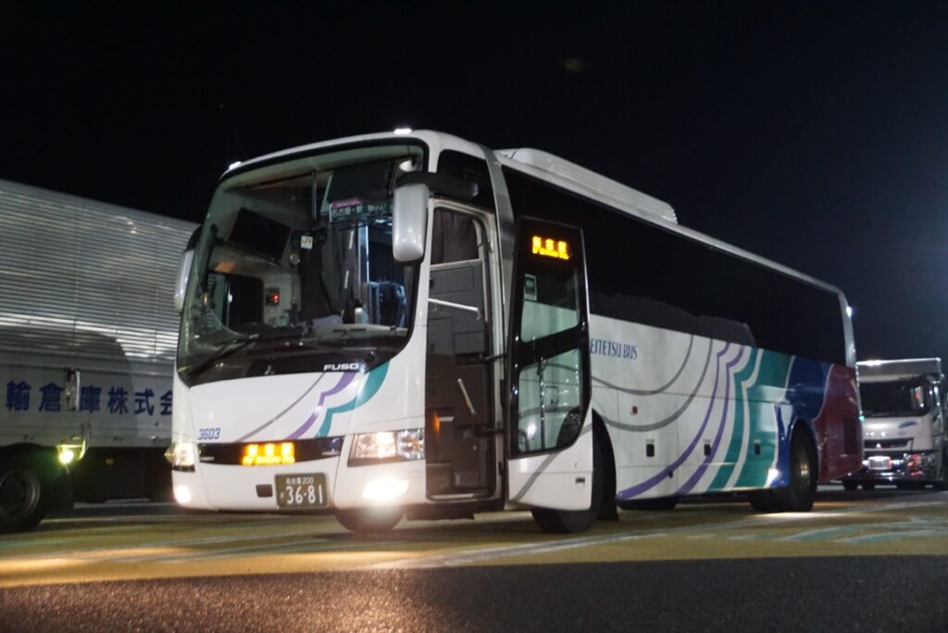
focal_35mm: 45
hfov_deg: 43.6
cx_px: 474
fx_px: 1185
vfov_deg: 29.9
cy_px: 316
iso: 3200
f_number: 4
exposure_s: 1/13
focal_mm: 30
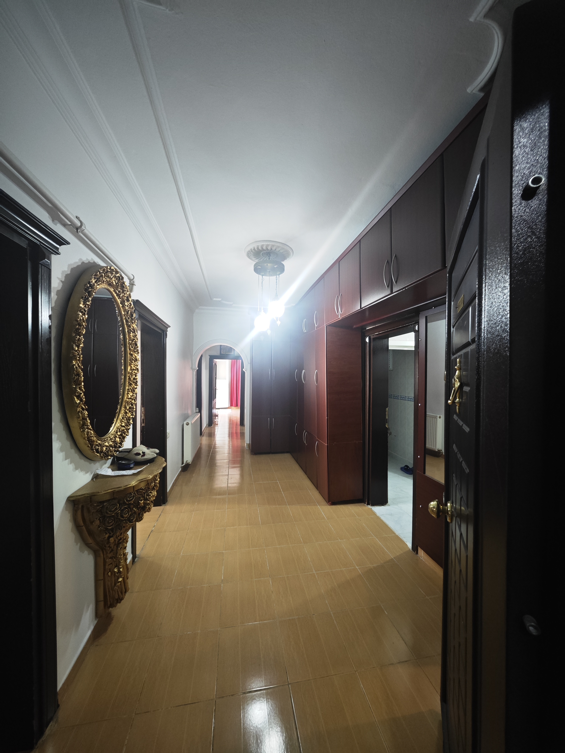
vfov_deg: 110.5
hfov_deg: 94.5
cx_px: 282
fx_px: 261
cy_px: 376
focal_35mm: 12
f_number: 1.8
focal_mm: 2.03
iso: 500
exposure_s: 1/33.3
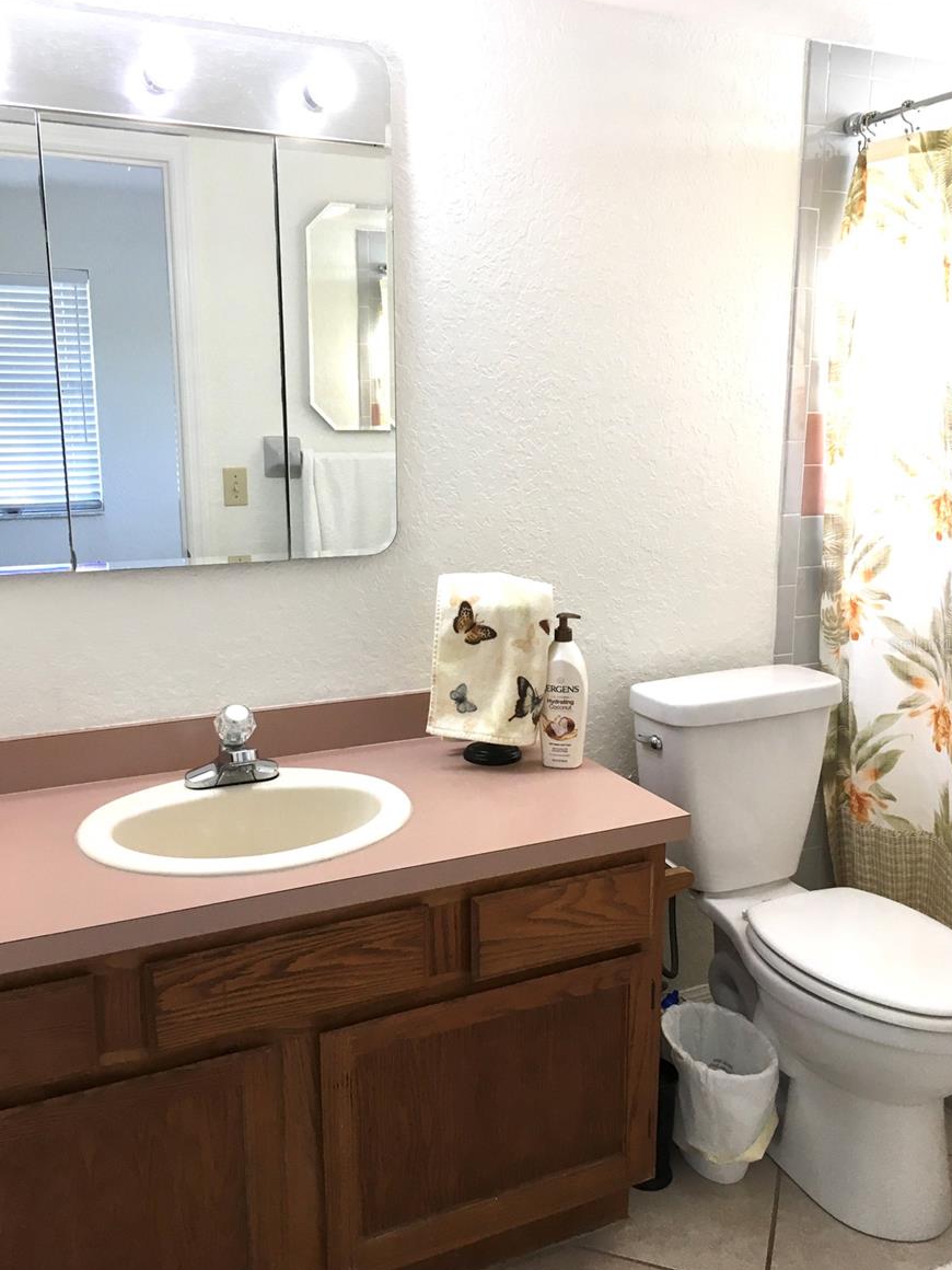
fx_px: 1100
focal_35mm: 30
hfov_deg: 46.8
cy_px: 644
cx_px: 475
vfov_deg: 60.0
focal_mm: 4.15
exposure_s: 1/30
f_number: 2.2
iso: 32
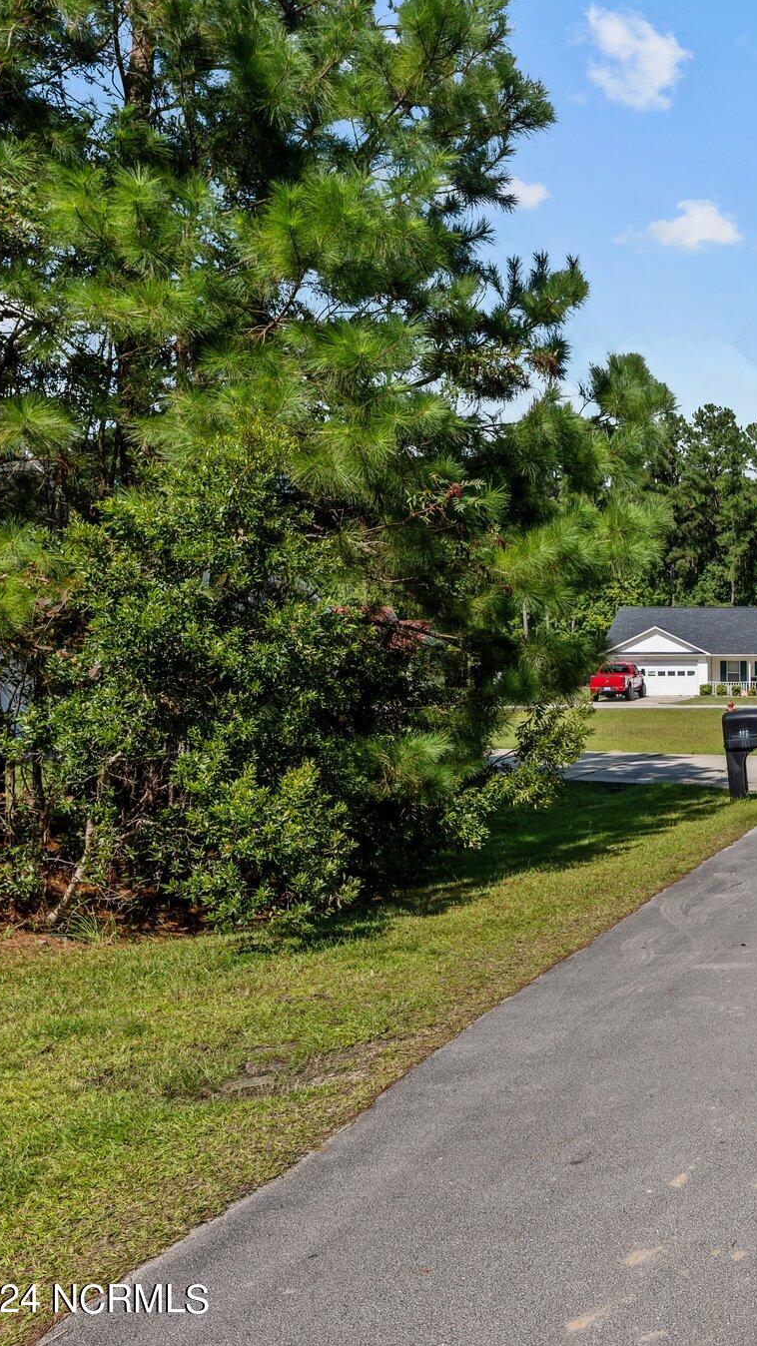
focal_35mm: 35
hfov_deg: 28.5
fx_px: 1249
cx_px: 946
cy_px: 679
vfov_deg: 56.6
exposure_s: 1/640
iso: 400
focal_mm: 22
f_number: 9
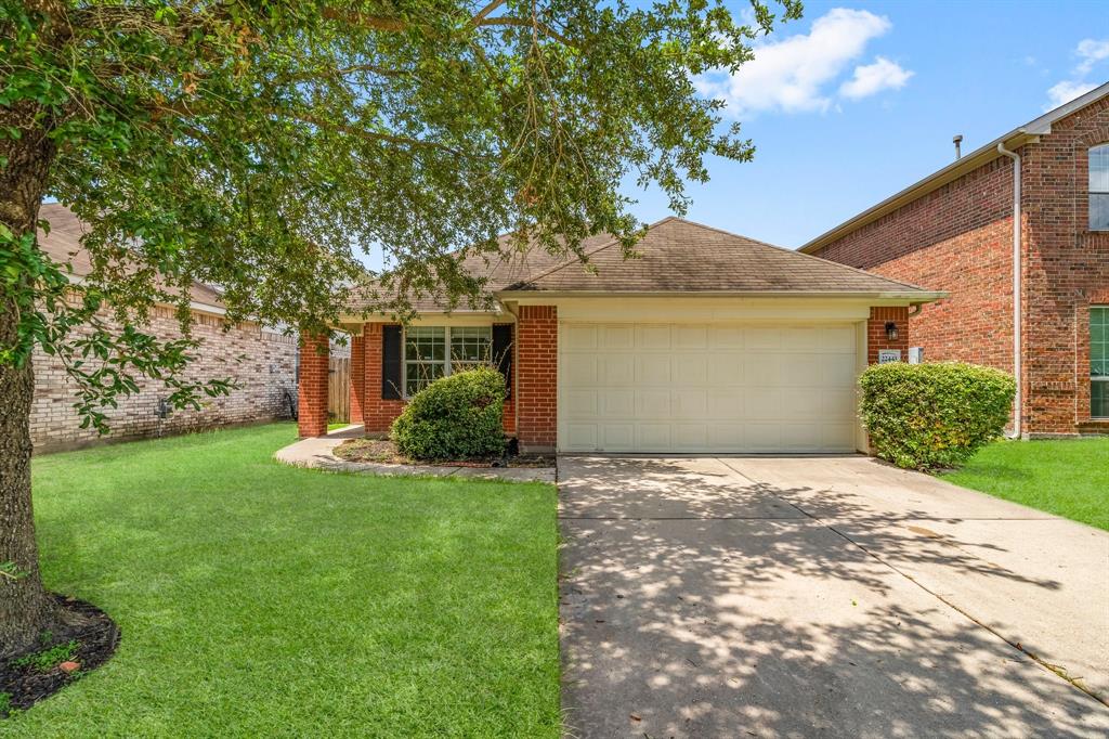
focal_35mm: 17
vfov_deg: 70.4
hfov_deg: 93.3
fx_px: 523
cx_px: 554
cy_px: 370
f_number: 9
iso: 800
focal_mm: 17
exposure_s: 1/200
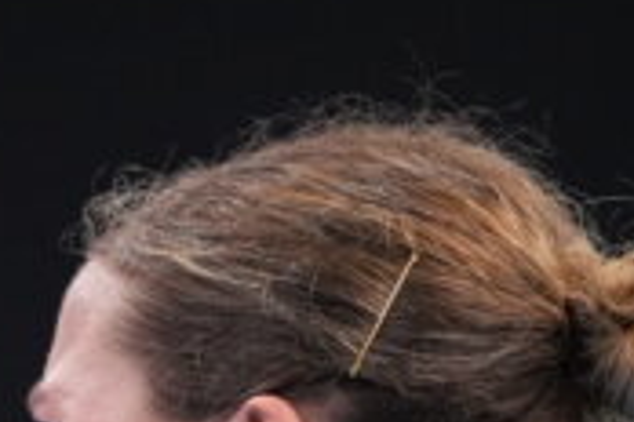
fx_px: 24354
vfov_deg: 1.0
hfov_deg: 1.5
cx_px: 120
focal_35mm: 1383
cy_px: 857
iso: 4000
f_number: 2.8
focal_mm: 300
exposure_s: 1/1600
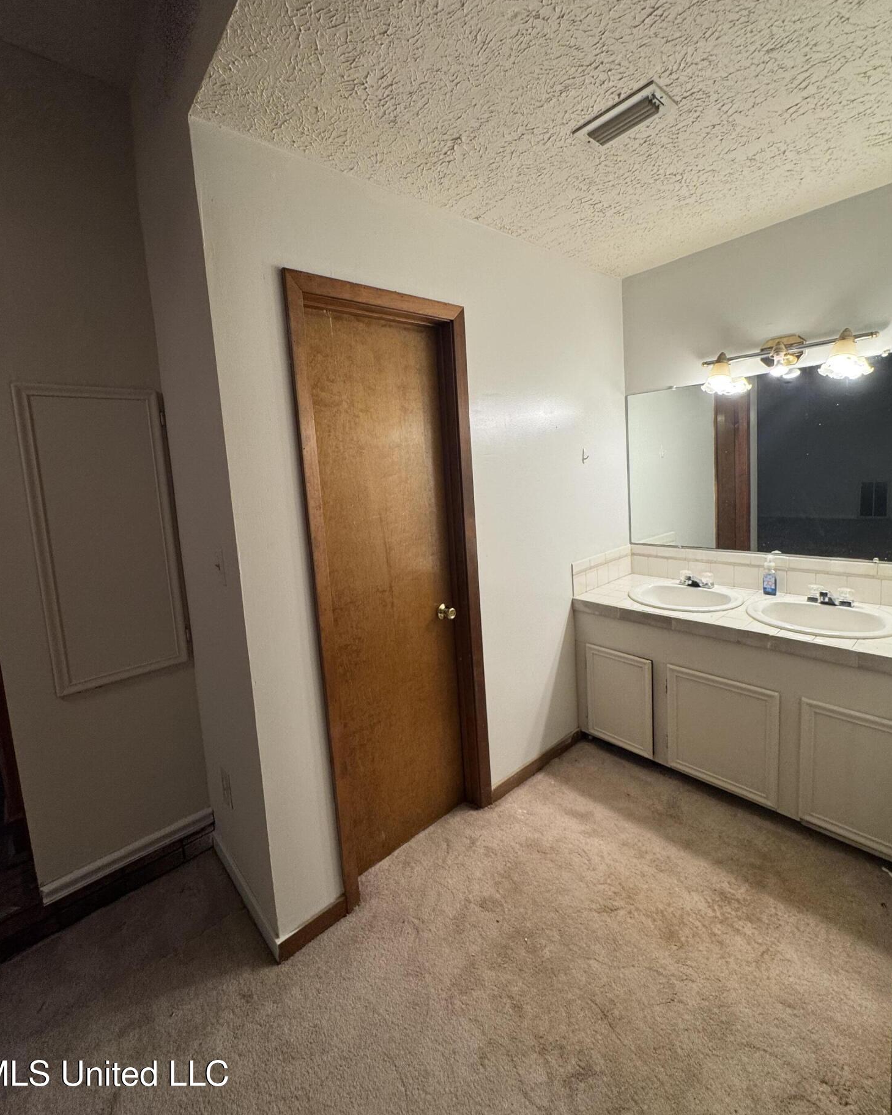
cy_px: 518
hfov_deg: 84.0
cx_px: 436
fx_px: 495
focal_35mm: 15
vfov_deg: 96.6
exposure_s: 1/120
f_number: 2.2
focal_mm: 2.22
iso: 160
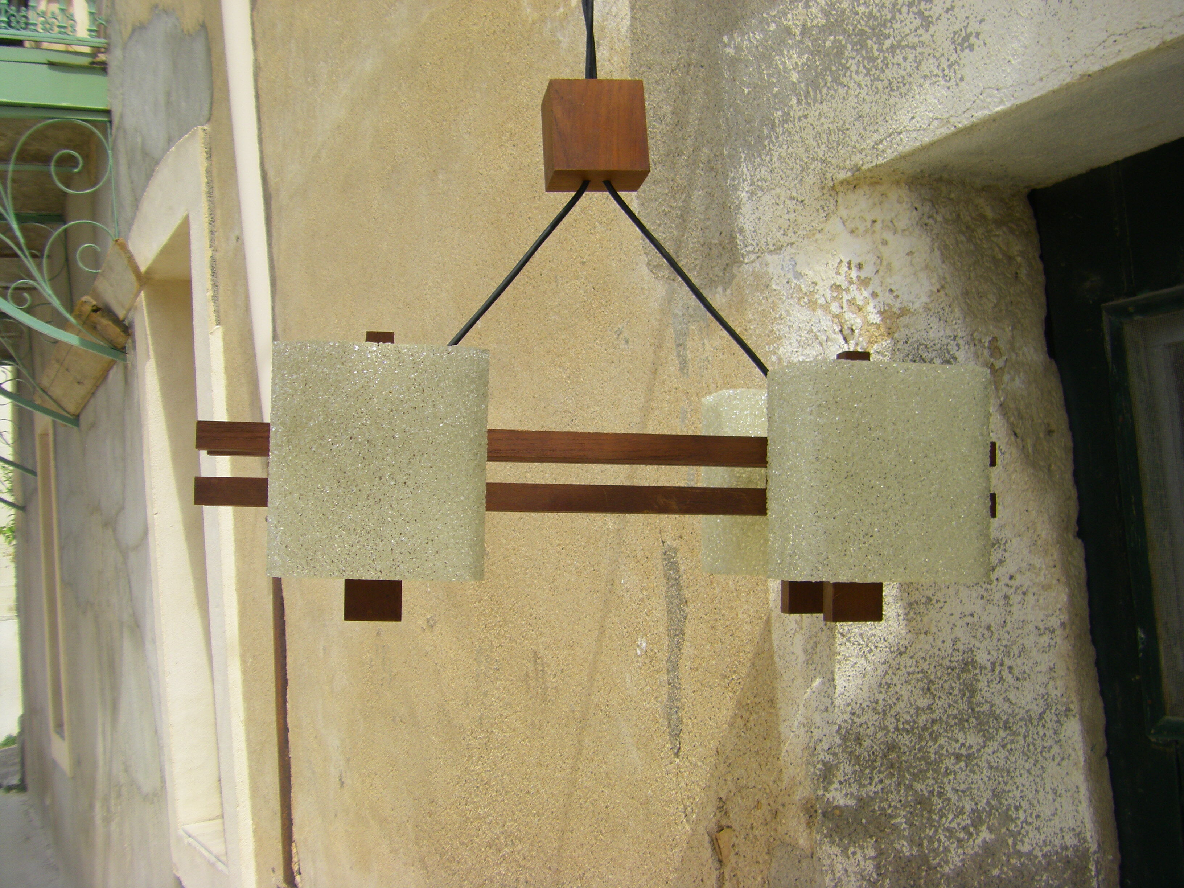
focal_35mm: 38
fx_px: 1300
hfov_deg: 49.0
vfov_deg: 37.7
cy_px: 444
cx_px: 592
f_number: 7
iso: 64
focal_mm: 6.3
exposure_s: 1/200
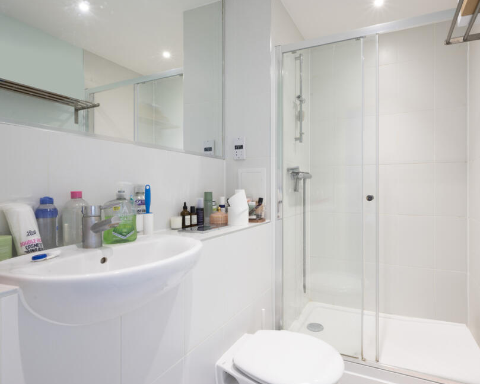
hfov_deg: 82.7
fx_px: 270
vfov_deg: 70.8
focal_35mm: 19
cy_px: 186
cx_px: 275
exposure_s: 1/2
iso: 250
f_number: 16
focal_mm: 16
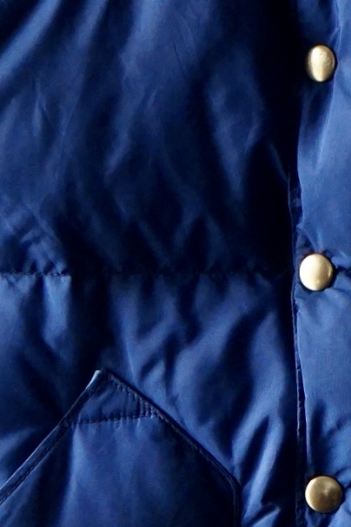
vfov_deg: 9.1
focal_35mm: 227
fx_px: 3326
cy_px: 274
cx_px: 364
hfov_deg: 6.0
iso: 1600
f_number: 3.2
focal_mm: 35
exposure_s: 1/160
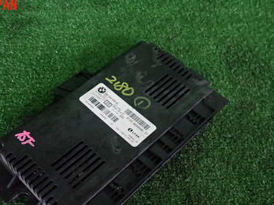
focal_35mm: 36
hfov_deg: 50.5
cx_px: 95
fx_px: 285
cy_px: 145
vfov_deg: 39.0
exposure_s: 1/30
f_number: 2
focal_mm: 4.5
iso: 500
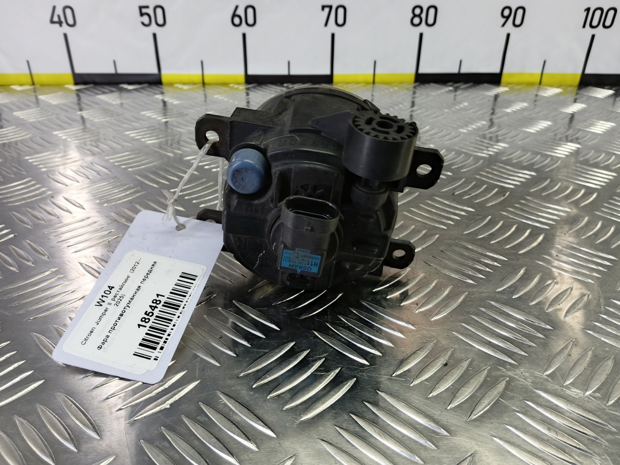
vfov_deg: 56.8
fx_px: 430
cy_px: 242
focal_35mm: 24
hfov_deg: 71.6
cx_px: 305
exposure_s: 1/33.3
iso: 120
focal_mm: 4.11
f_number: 1.6
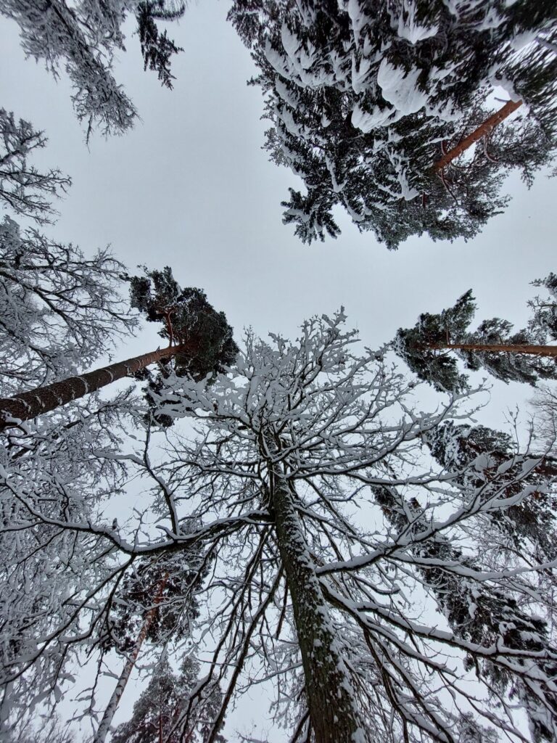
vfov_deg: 106.2
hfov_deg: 89.9
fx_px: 279
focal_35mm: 13
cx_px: 278
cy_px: 372
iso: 50
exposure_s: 1/636
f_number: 2.2
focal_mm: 1.74
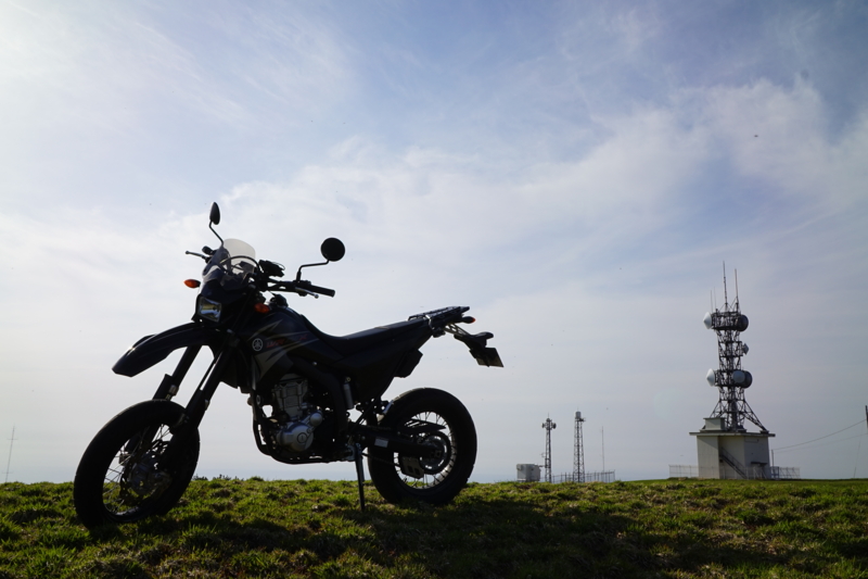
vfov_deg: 43.6
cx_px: 434
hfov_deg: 61.9
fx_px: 723
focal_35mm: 30
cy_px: 290
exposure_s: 1/200
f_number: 13
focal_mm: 20
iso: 100
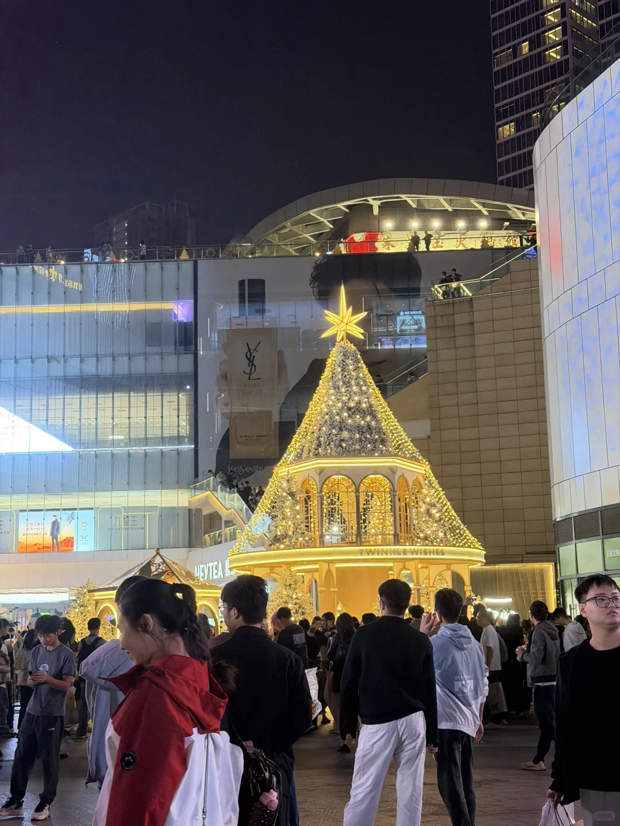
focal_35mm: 48
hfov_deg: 30.3
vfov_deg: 39.7
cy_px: 413
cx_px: 310
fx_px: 1146
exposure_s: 1/60
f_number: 1.78
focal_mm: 6.76
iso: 250
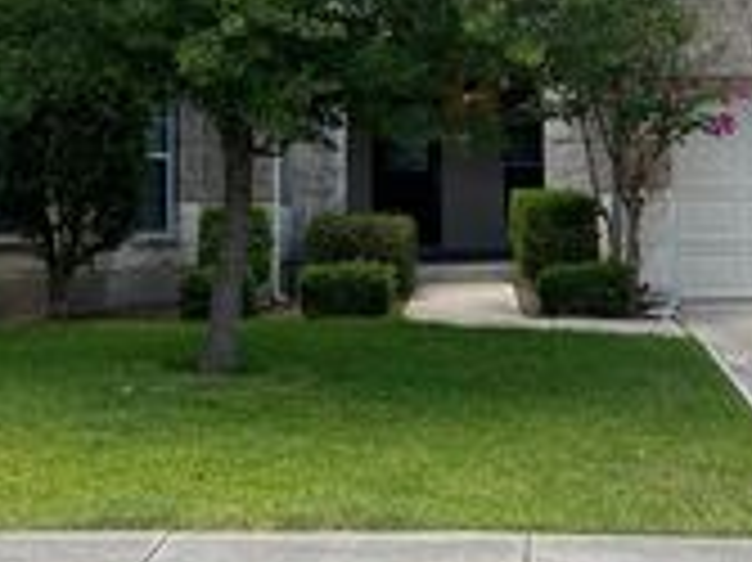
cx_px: 653
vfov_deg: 18.7
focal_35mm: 78
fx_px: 1693
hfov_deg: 24.4
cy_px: 115
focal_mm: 4.25
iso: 32
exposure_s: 1/1779
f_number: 1.8
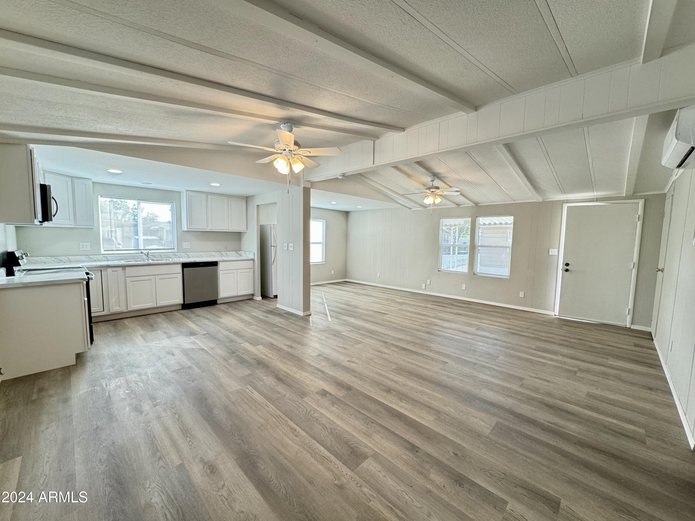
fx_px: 281
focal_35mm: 14
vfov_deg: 85.7
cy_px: 260
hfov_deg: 102.1
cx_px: 348
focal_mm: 2.22
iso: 160
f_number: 2.2
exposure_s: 1/120
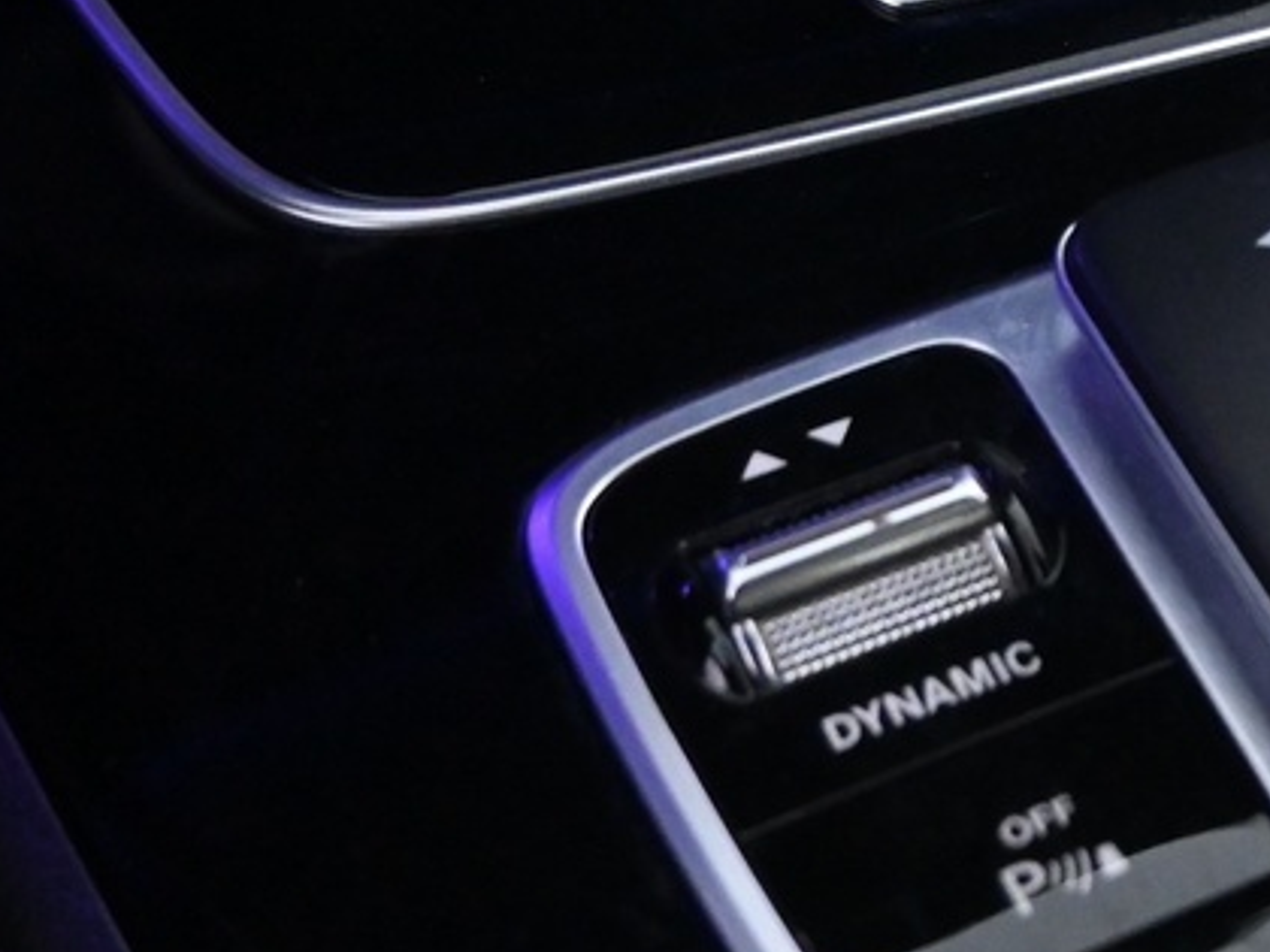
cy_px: 490
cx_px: 1793
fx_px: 3265
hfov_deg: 19.7
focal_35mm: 89
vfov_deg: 16.6
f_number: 3.5
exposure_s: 1/50
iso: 3200
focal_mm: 16
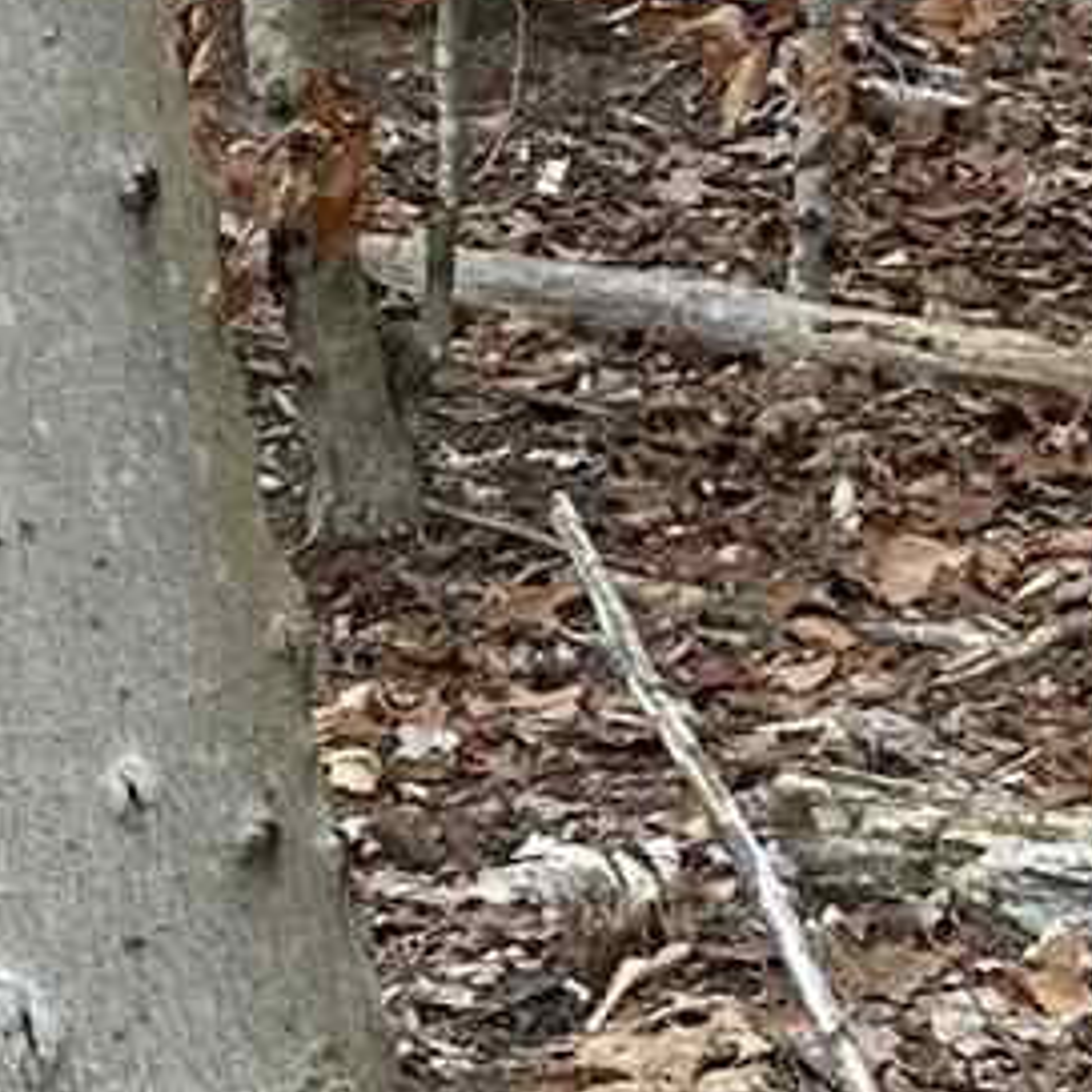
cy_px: -510
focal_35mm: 180
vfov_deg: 9.5
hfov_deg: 9.1
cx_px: -1096
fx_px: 6424
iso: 80
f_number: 1.78
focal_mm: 6.86
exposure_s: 1/328
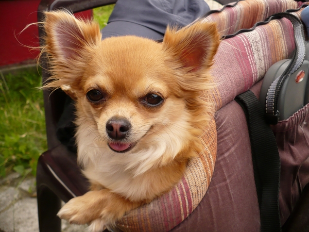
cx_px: 154
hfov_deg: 50.1
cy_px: 116
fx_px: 330
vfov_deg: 38.7
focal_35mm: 37
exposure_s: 1/200
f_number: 2.8
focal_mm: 6.1
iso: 100
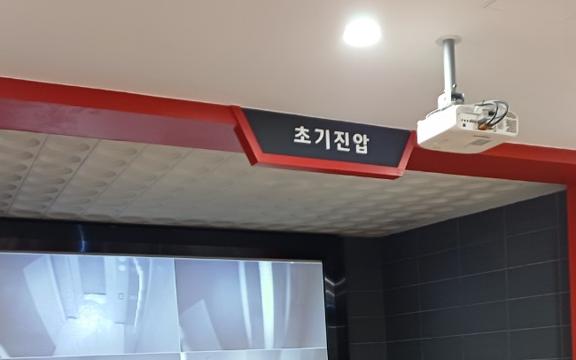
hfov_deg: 41.7
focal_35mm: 48
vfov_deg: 24.8
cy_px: 408
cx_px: 345
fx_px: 753
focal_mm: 5.06
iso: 200
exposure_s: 1/30
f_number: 1.8
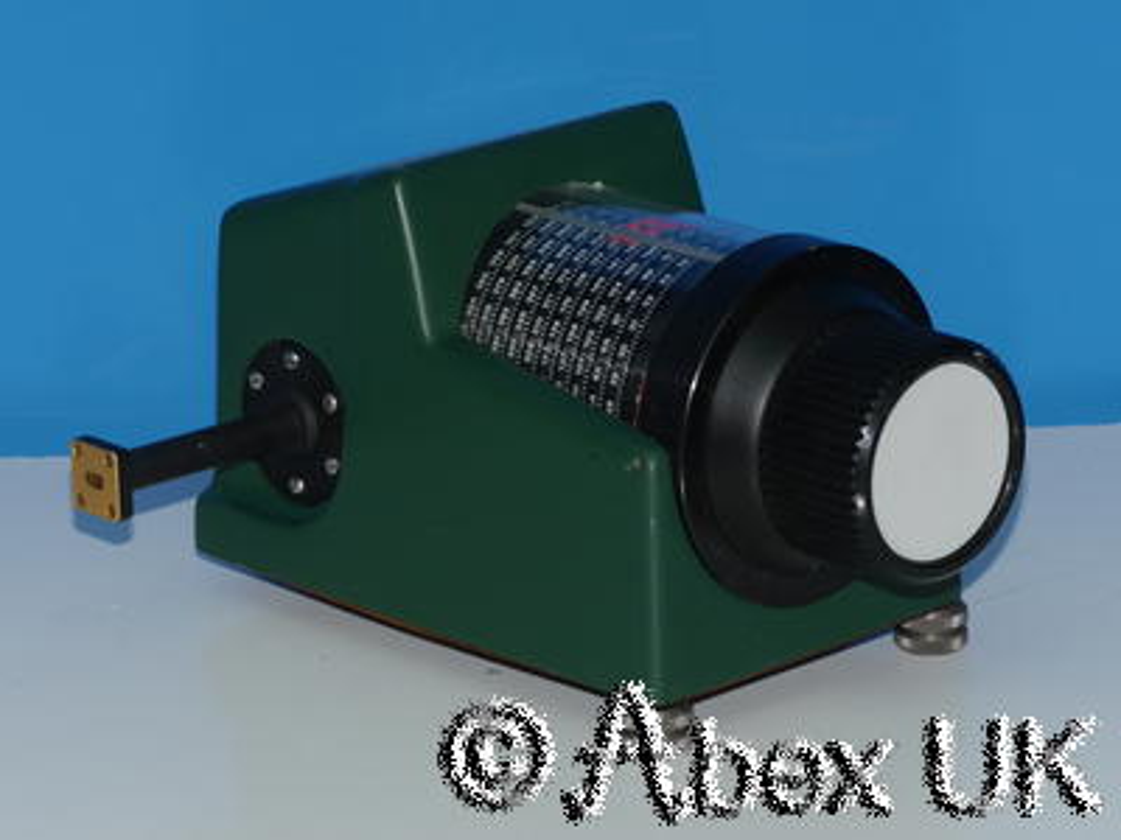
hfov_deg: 11.8
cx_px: 560
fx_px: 5440
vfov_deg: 8.8
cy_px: 420
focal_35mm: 168
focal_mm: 84
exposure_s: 1/60
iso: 400
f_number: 11
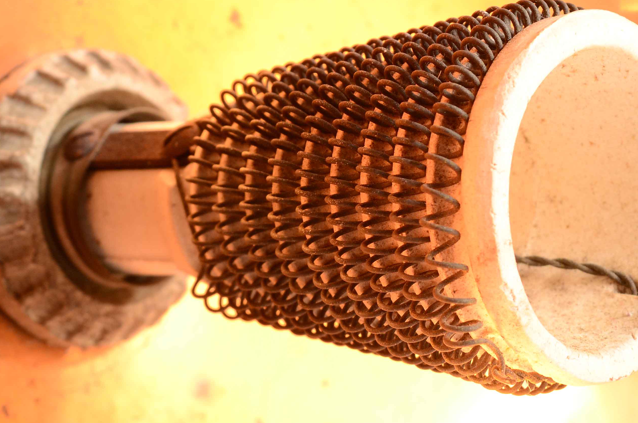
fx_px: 2476
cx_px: 235
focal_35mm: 140
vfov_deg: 9.8
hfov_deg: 14.7
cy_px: 188
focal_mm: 48
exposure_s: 1/160
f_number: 11
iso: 400
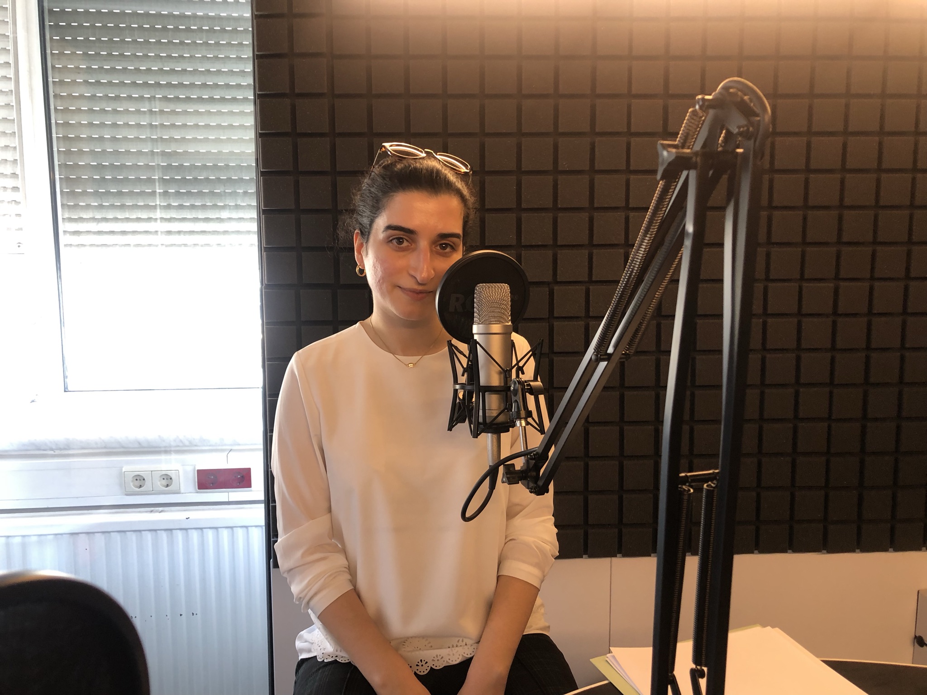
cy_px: 348
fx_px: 750
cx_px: 464
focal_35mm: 28
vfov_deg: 49.7
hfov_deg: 63.4
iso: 40
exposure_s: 1/17
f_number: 1.8
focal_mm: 3.99
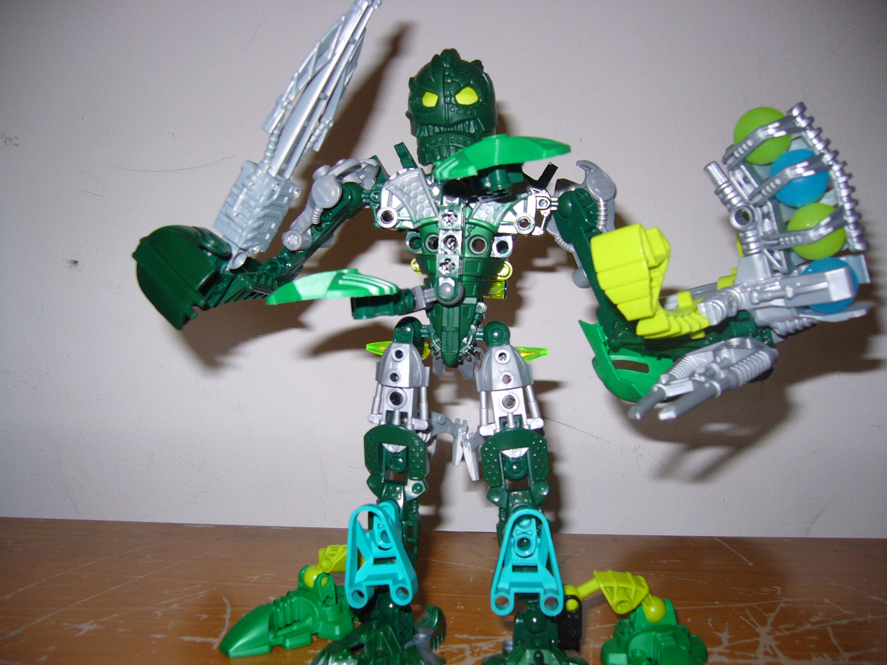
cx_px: 444
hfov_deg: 52.6
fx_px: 897
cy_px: 332
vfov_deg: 40.7
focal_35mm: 35
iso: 100
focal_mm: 5.8
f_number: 2.8
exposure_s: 1/60
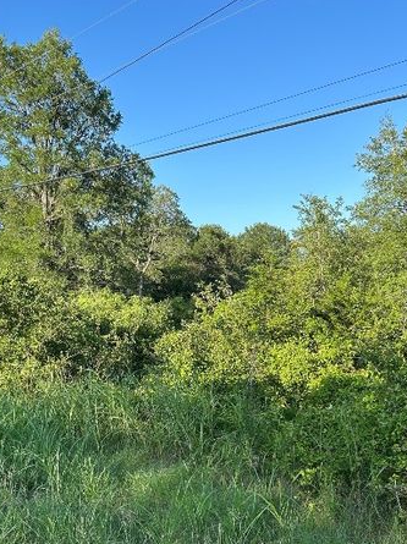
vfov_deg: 47.4
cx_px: 112
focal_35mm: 39
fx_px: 612
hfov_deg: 36.1
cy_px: 347
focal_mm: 5.7
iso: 50
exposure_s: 1/1488
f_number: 1.5
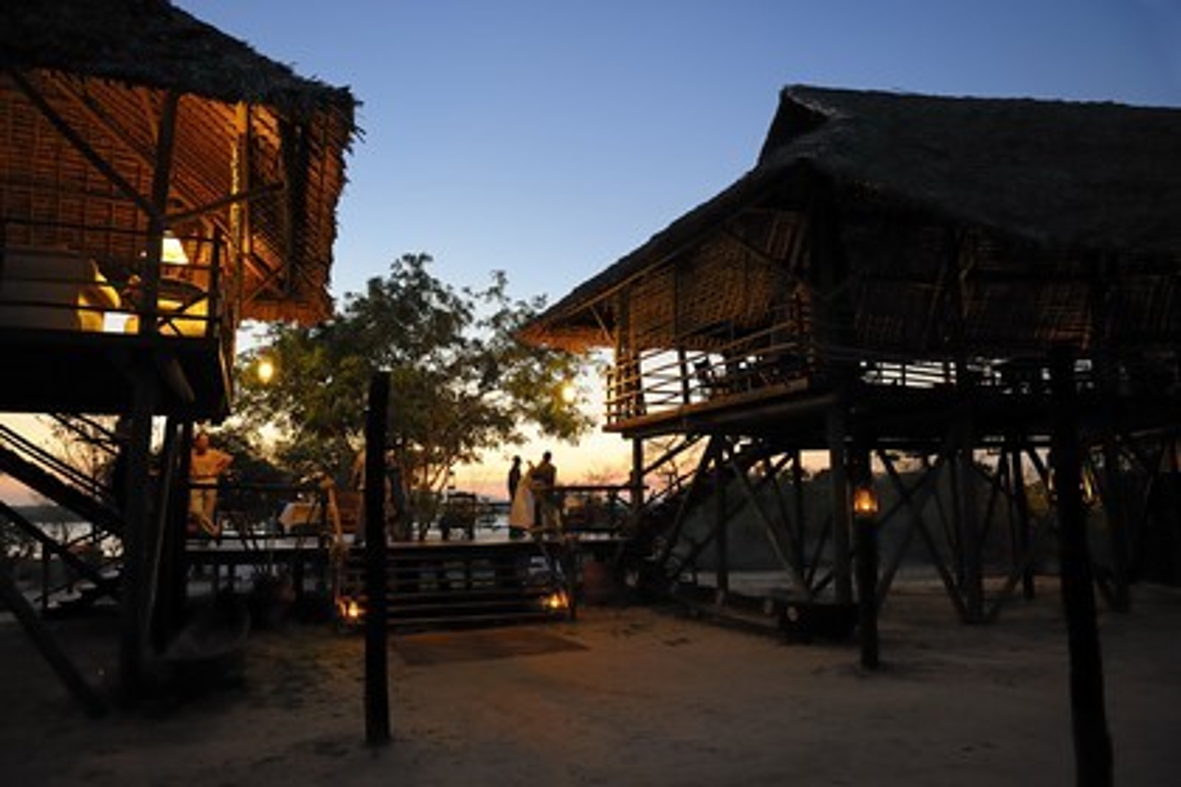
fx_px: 787
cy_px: 394
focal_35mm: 24
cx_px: 590
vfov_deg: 53.1
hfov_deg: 73.7
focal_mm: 24
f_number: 2.8
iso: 1600
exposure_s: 1/30
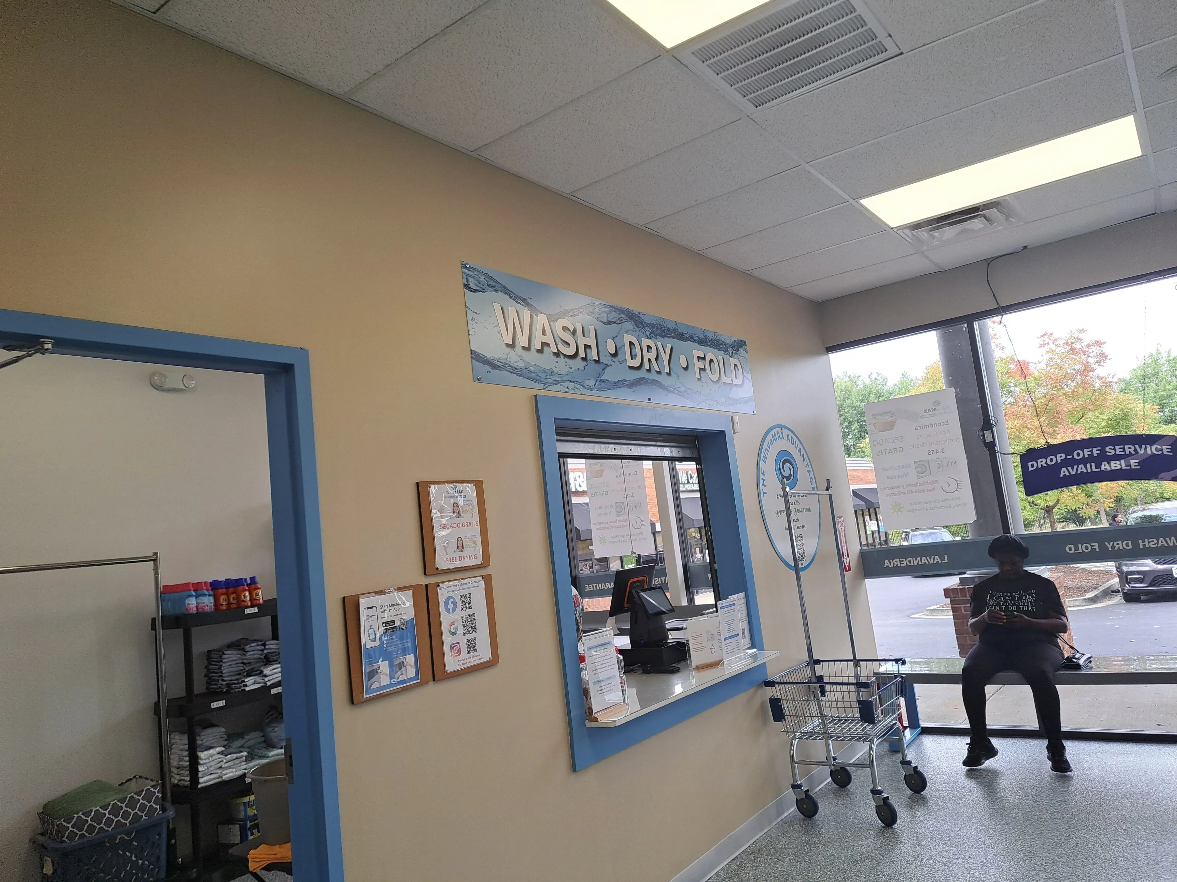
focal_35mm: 24
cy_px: 441
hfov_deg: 71.6
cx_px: 588
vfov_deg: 56.8
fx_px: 816
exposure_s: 1/120
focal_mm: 5.23
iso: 50
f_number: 1.8
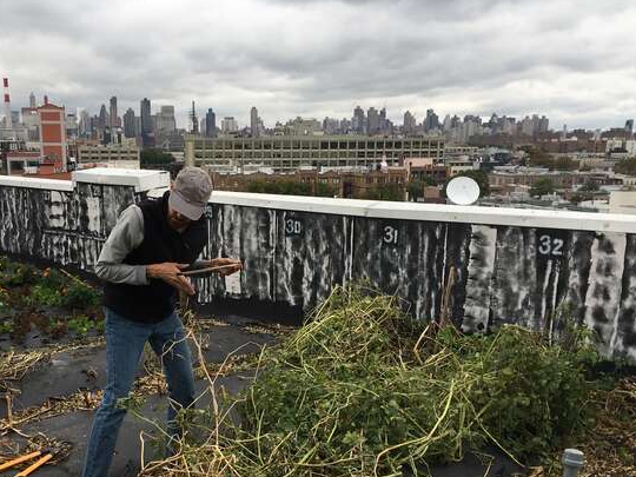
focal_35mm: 43
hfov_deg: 43.6
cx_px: 257
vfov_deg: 33.1
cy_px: 347
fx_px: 790
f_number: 2.2
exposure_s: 1/499
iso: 25
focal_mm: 4.15
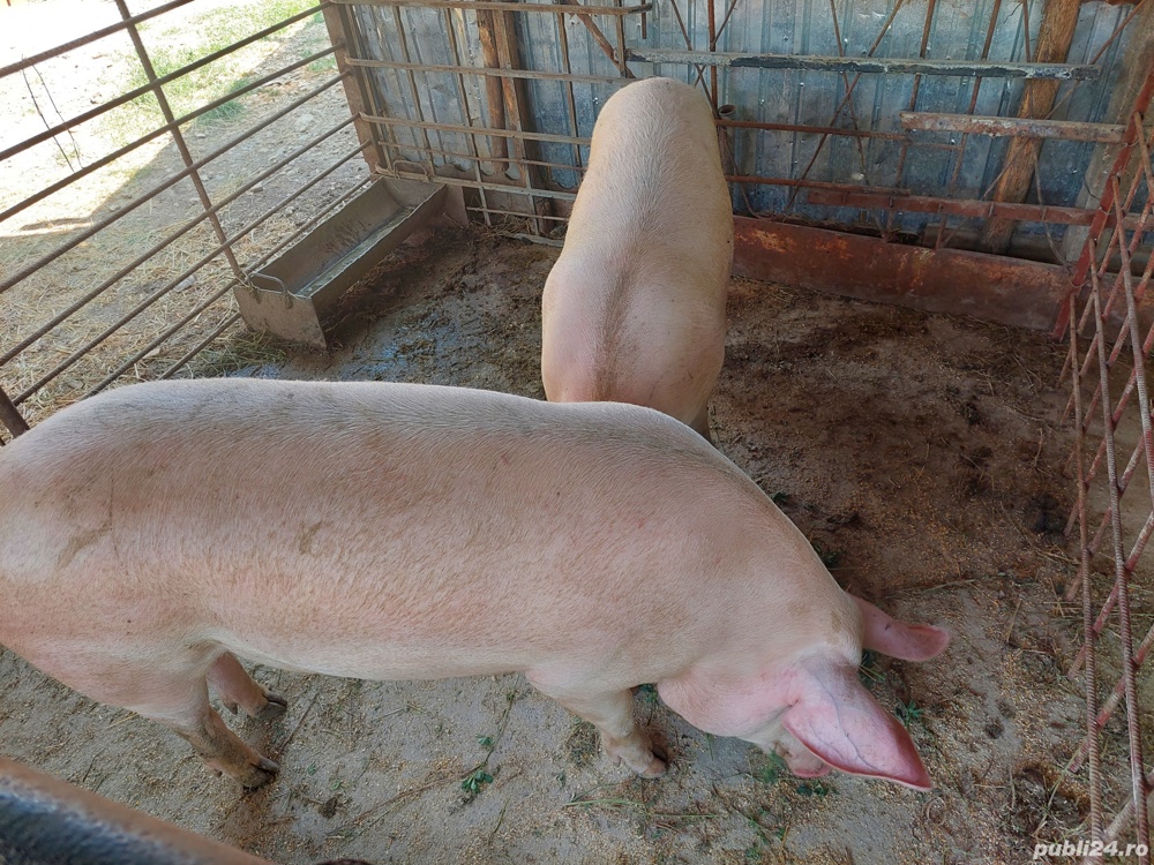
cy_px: 432
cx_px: 577
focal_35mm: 24
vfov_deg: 56.8
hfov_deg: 71.6
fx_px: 800
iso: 50
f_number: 1.8
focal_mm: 5.23
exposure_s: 1/50
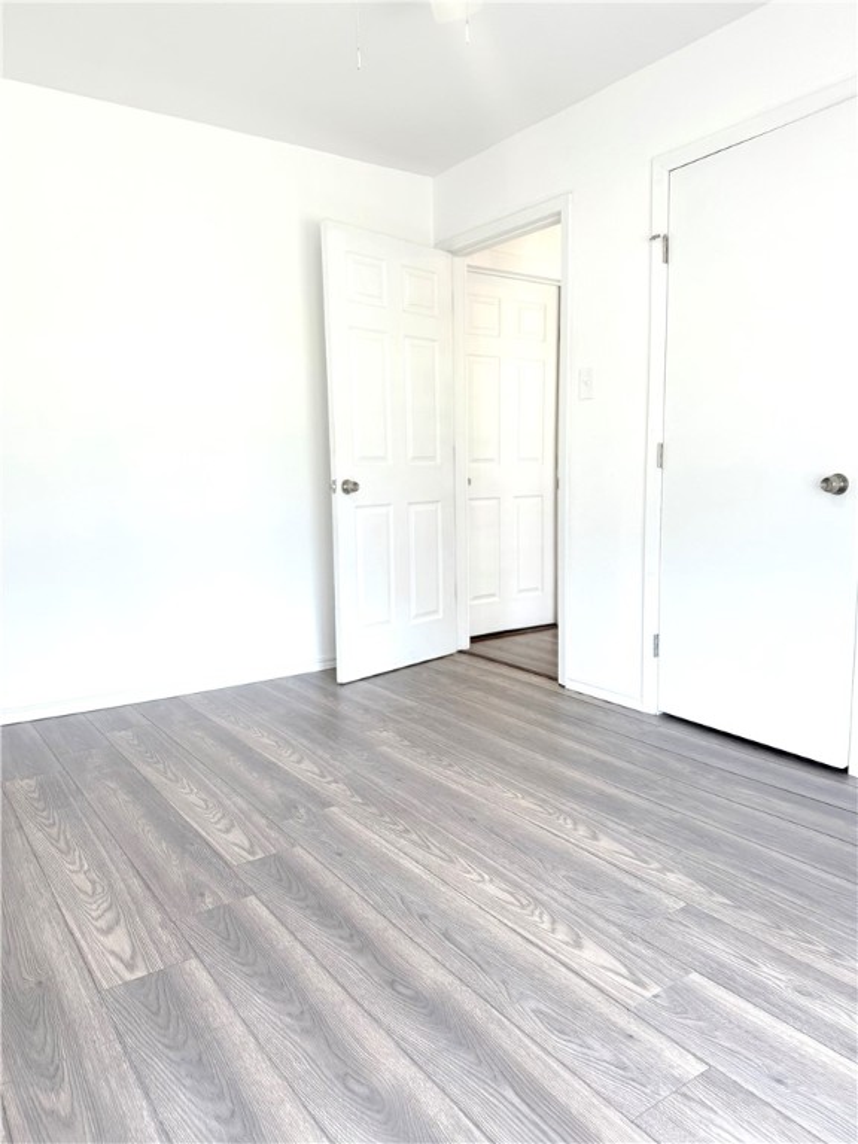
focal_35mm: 24
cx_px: 429
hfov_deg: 56.8
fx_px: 793
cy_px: 572
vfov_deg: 71.6
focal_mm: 6.76
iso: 80
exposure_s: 1/120
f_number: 1.78
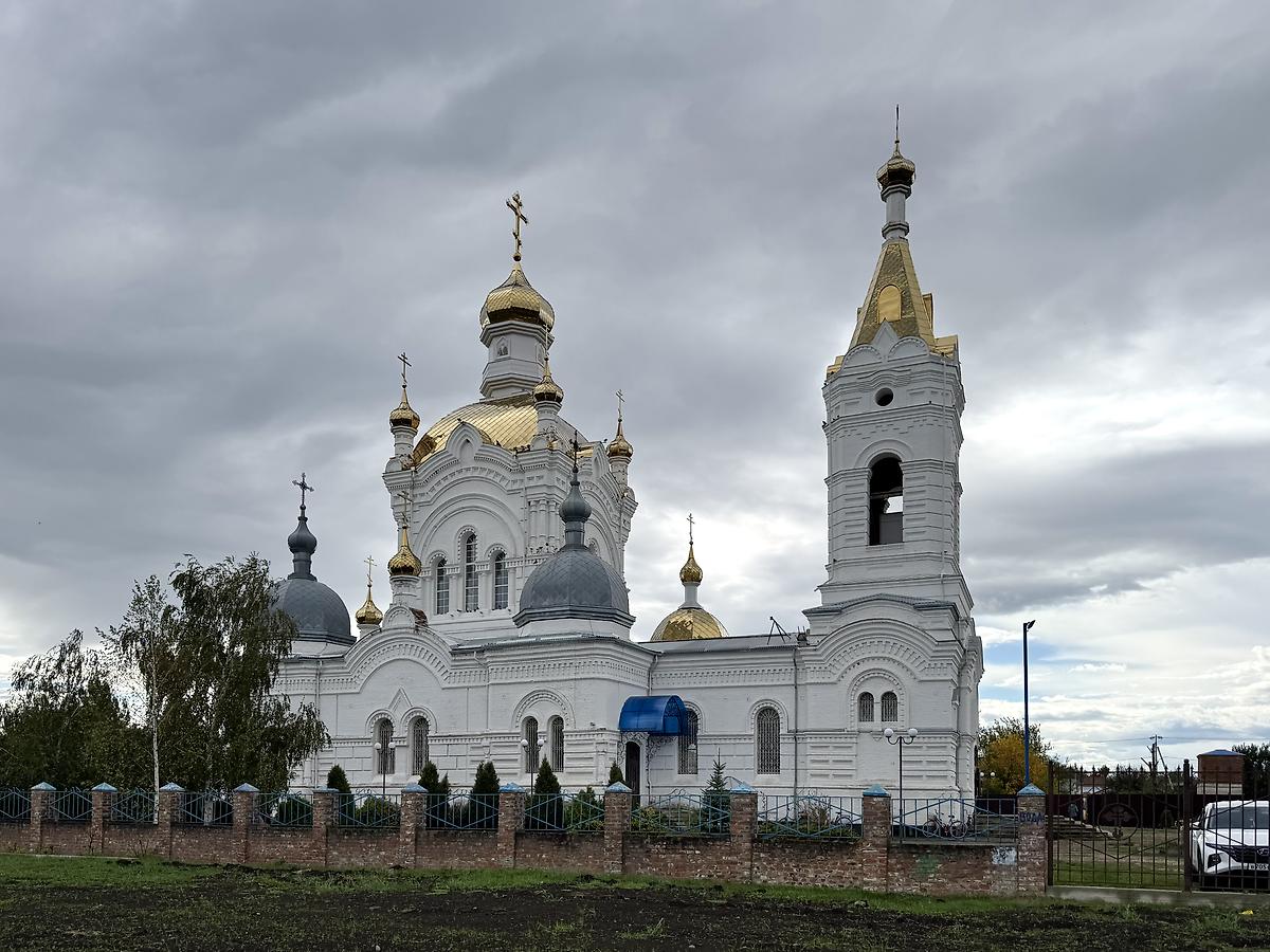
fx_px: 881
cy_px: 476
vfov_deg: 56.8
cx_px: 635
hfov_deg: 71.6
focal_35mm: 24
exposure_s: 1/7092
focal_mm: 6.76
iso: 80
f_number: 1.78
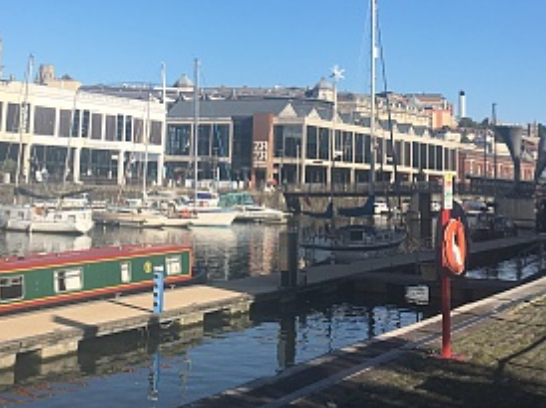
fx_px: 977
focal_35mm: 62
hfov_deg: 31.1
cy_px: 13
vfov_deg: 22.8
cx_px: 222
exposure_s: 1/1789
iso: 25
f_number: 2.2
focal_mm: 4.15
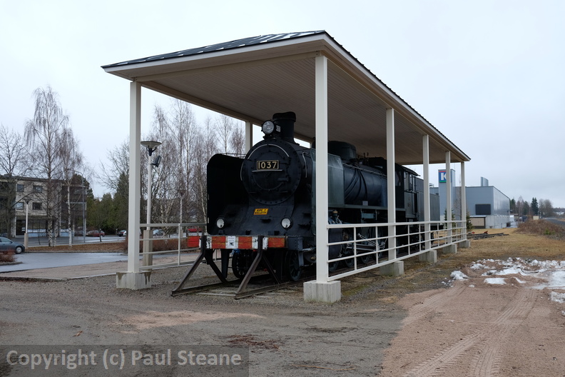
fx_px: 502
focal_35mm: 32
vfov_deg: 41.1
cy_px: 188
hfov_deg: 58.7
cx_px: 282
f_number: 4
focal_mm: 21.4
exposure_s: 1/125
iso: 200
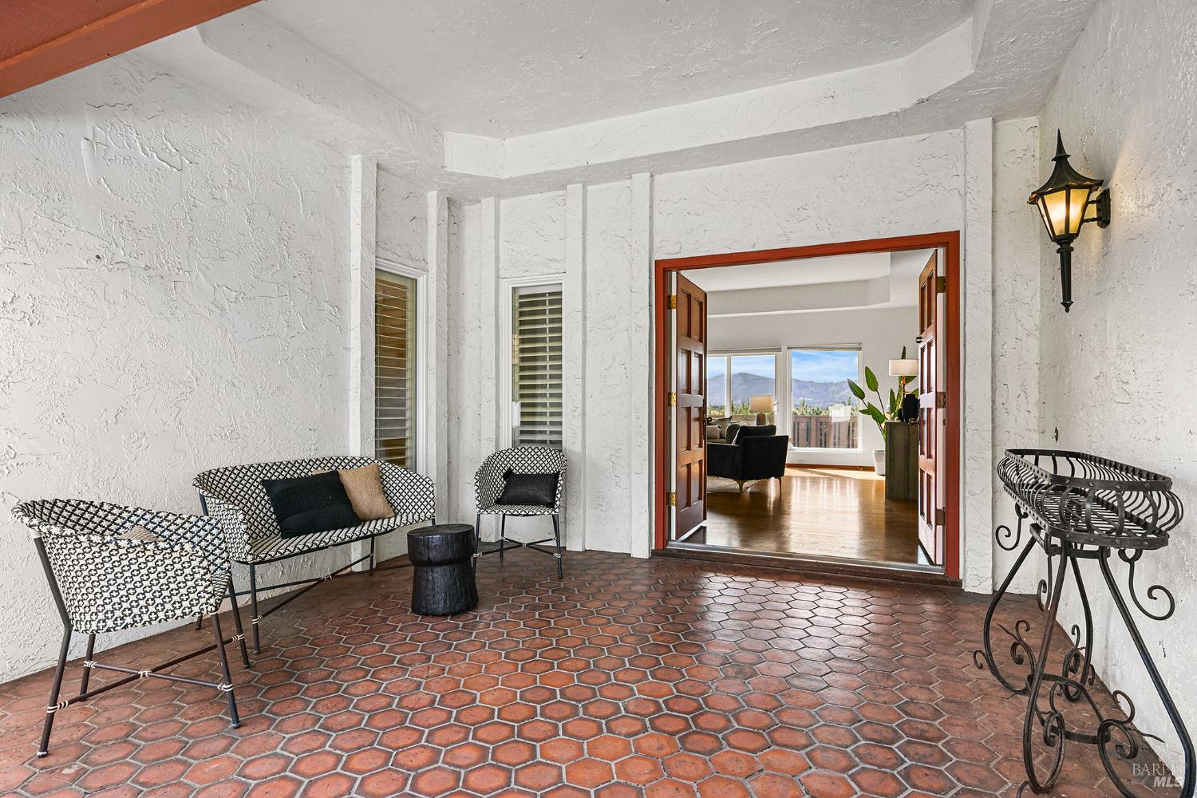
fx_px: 632
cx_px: 598
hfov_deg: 86.9
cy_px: 399
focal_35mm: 19
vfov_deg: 64.6
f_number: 9
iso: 800
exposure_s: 1/320
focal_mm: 19
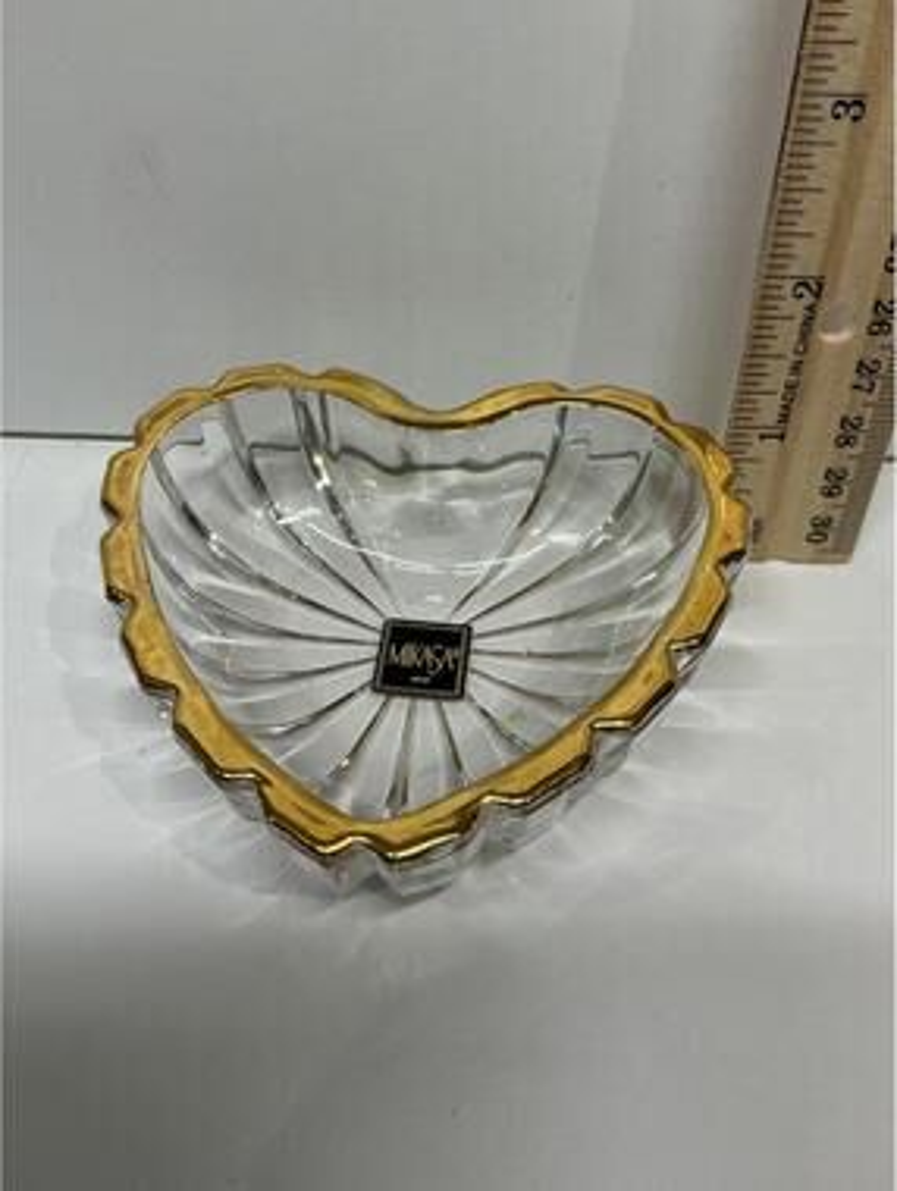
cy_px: 596
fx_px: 1000
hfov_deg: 48.3
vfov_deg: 61.6
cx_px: 448
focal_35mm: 29
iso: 50
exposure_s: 1/120
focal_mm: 3
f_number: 1.8
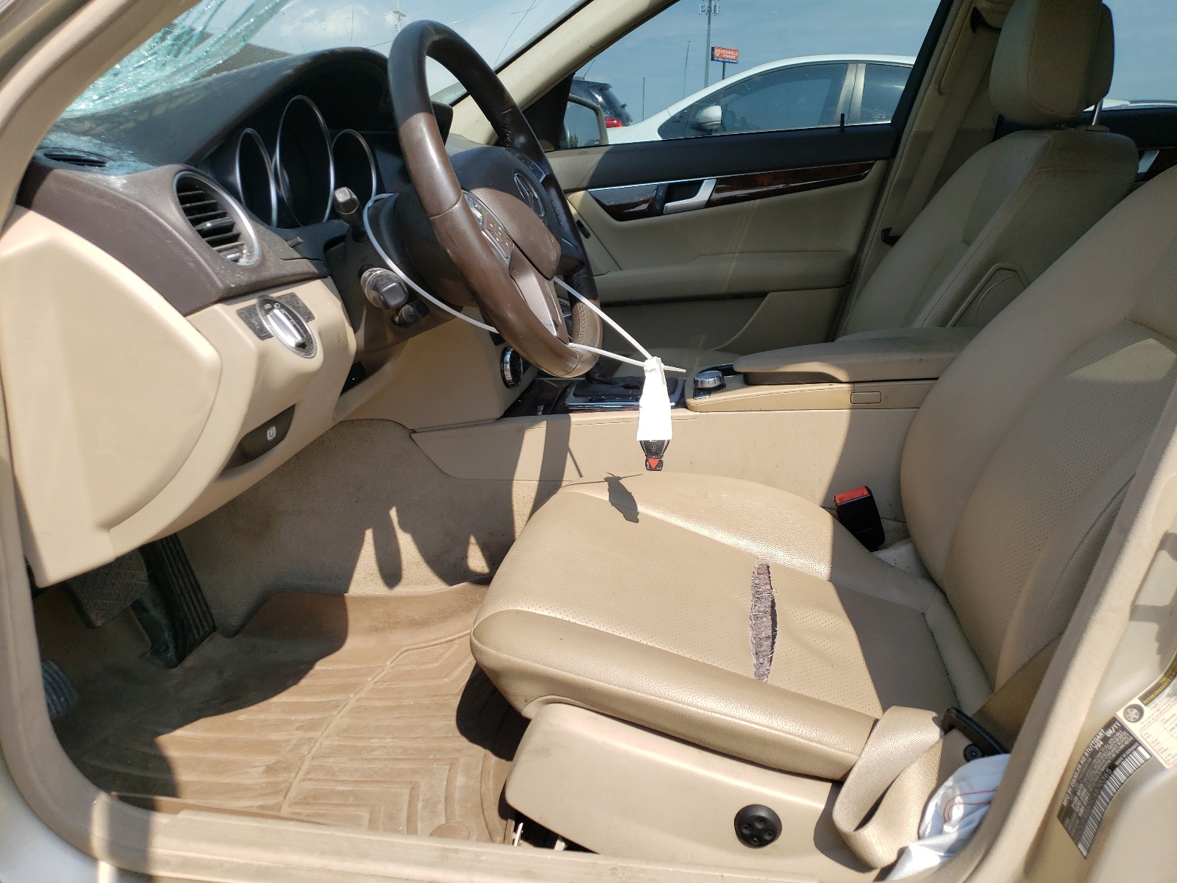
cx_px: 588
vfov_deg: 53.1
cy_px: 442
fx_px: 884
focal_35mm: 26
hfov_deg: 67.3
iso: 50
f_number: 1.5
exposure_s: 1/2000
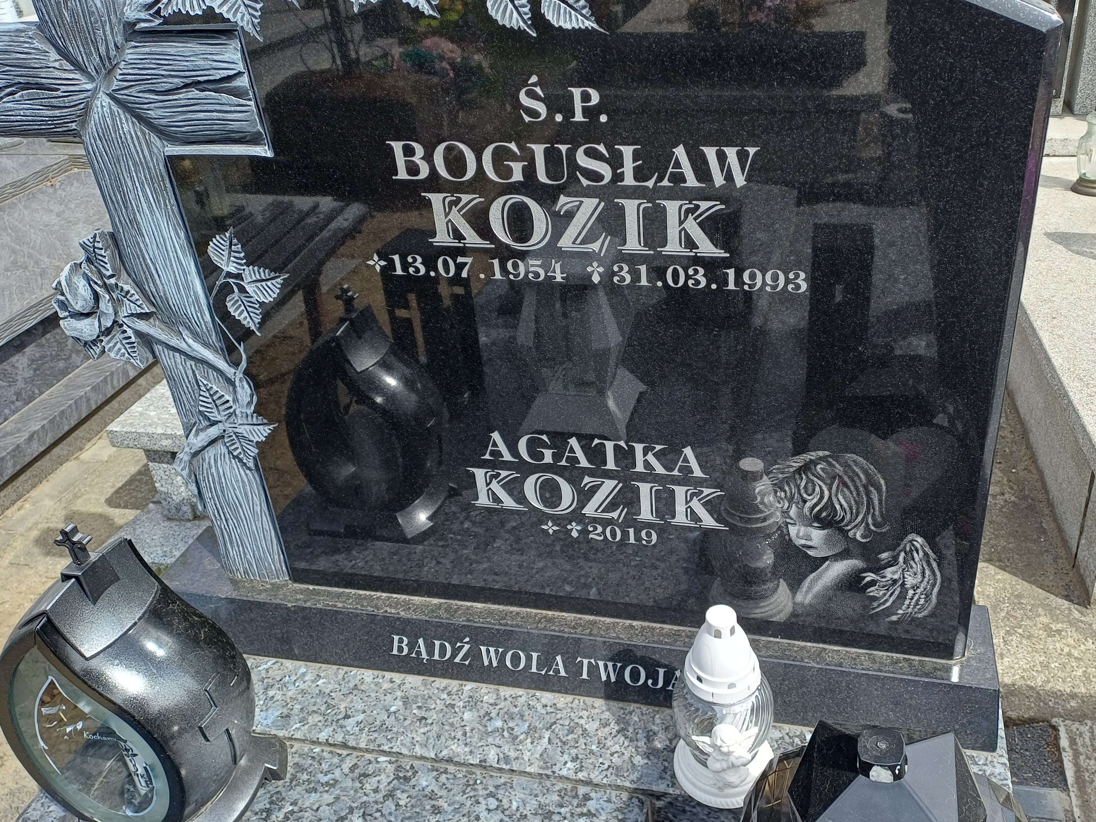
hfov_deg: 59.7
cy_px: 399
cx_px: 634
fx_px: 950
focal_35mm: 30
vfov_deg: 46.8
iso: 50
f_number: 1.8
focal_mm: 4.65
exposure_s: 1/621
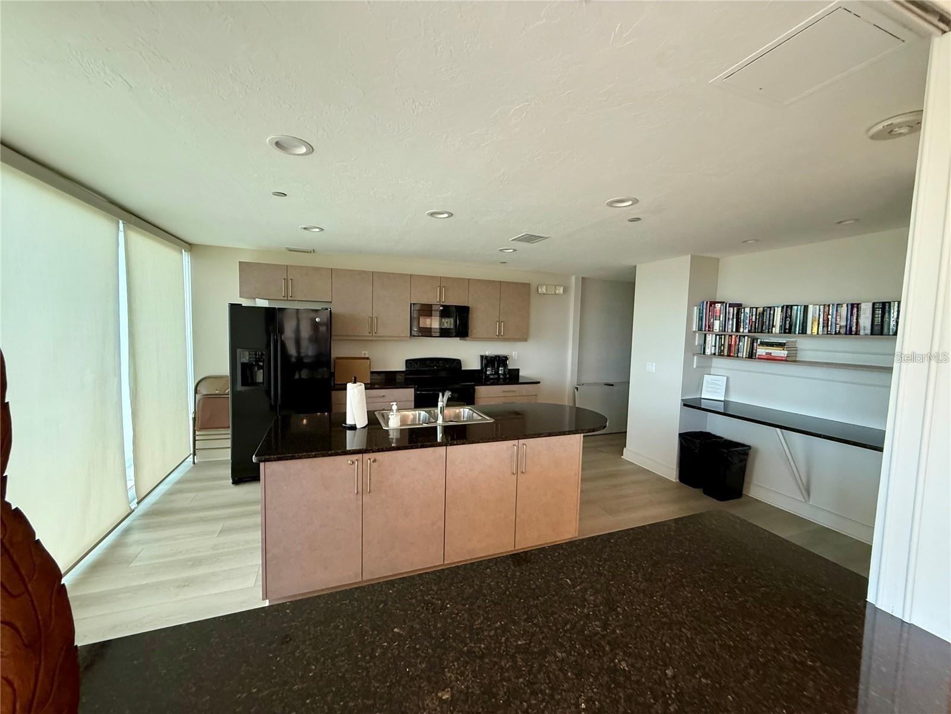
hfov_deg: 102.1
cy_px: 357
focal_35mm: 14
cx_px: 476
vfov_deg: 85.7
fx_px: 385
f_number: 2.2
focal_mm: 2.22
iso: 400
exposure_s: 1/67
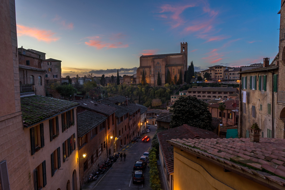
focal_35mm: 24
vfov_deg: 53.1
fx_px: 190
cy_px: 95
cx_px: 142
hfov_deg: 73.7
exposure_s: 1/2
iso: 100
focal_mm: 24
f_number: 11
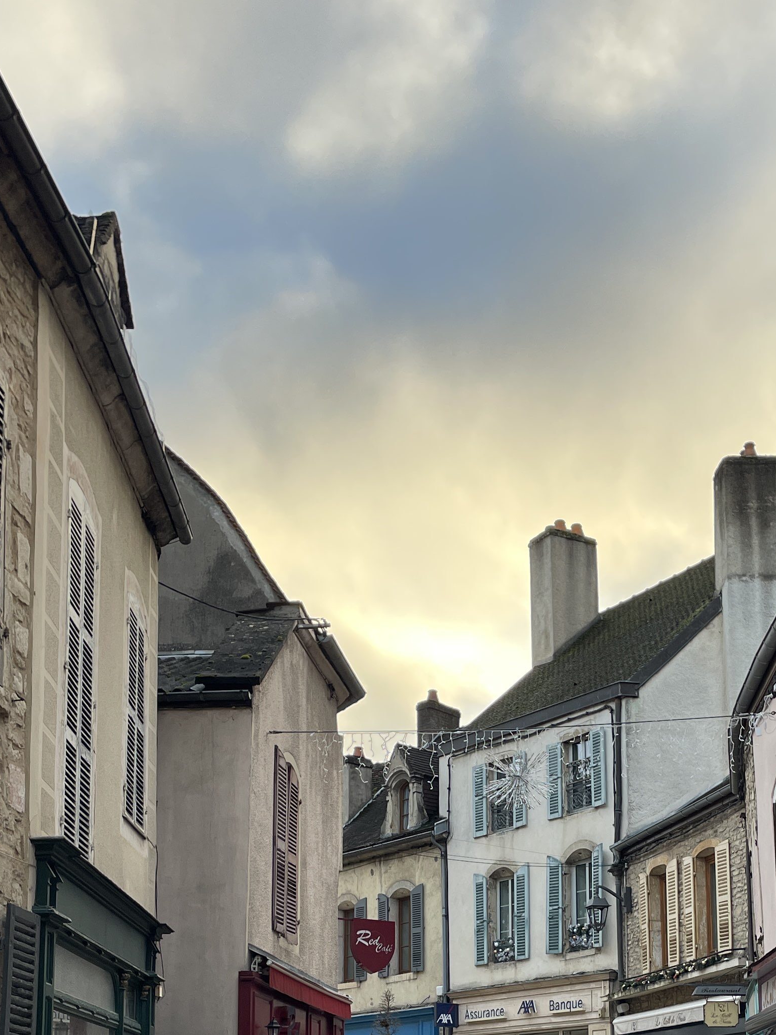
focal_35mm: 51
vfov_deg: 35.4
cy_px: 917
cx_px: 505
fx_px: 1524
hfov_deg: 28.4
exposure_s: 1/351
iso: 32
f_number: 1.6
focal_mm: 4.2
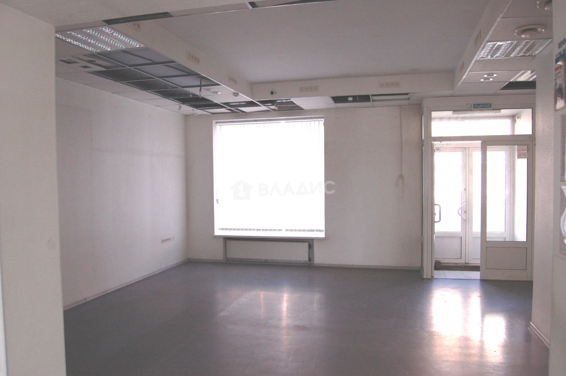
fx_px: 424
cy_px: 188
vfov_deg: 47.9
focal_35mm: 27
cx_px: 283
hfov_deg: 67.4
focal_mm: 18
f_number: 5.6
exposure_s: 1/125
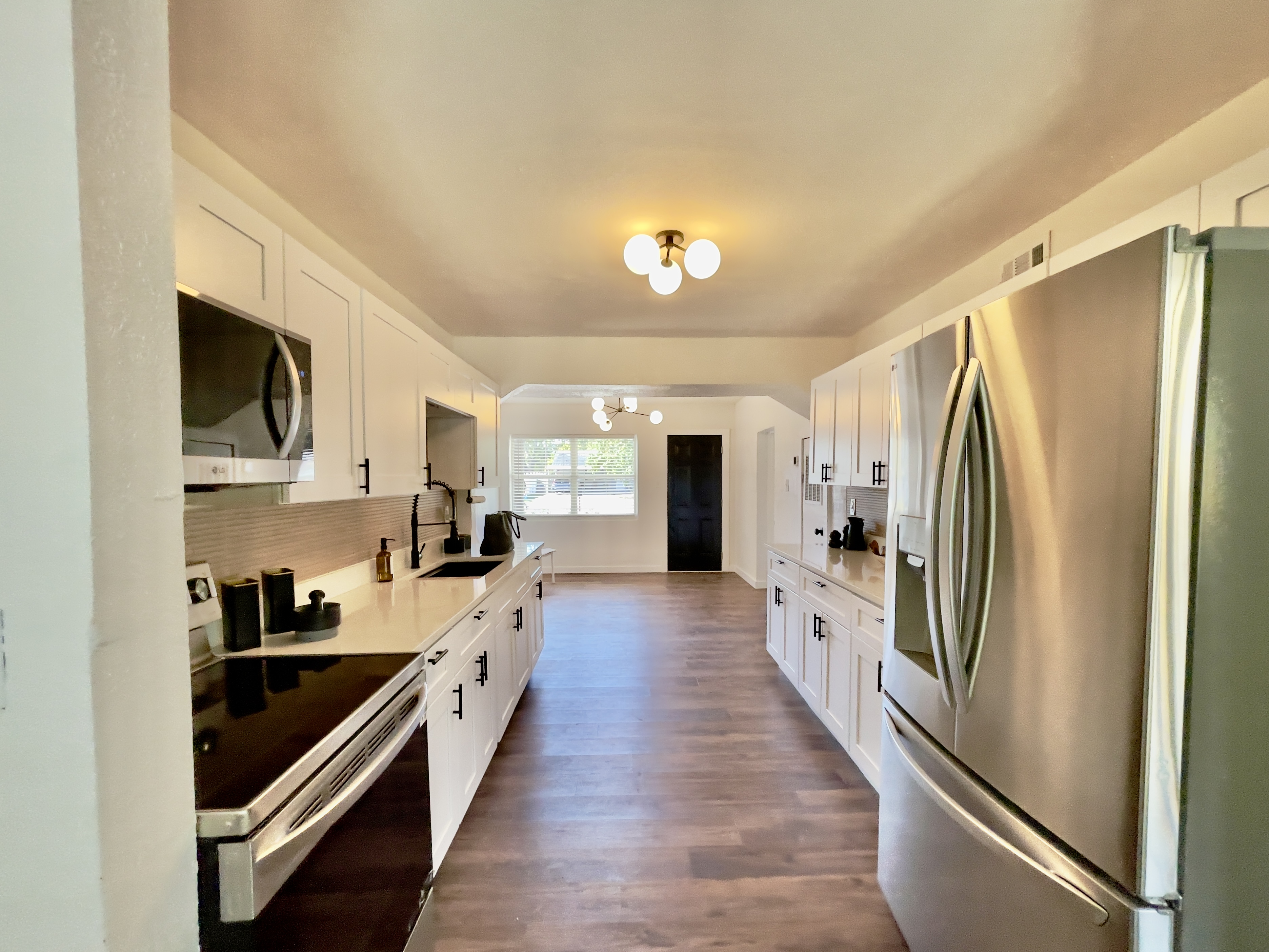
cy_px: 495
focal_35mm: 14
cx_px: 640
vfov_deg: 85.6
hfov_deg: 102.1
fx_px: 513
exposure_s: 1/120
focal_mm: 1.54
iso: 200
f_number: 2.4
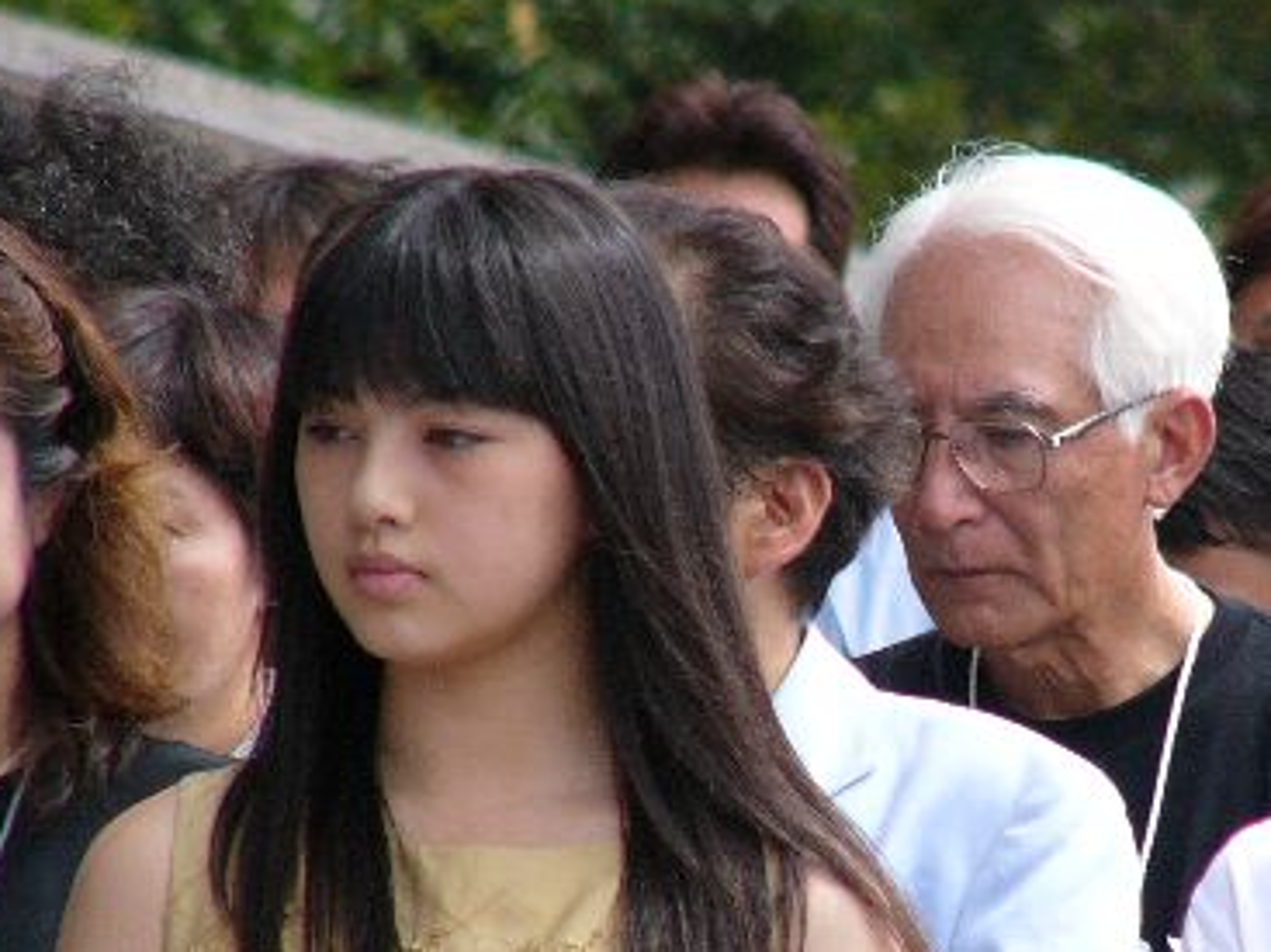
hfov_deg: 2.6
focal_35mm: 754
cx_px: 1060
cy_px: 634
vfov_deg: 2.0
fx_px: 27676
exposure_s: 1/1000
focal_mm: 72
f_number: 2.8
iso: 100
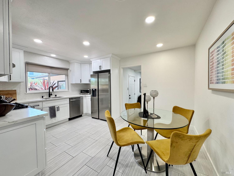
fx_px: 95
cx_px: 117
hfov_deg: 102.1
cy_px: 88
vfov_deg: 85.7
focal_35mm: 14
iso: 125
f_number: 2.2
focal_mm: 2.22
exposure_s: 1/120
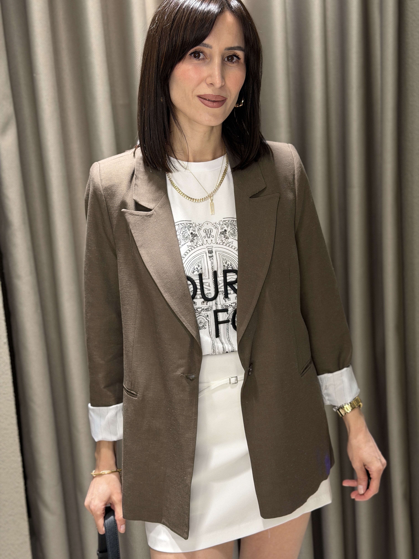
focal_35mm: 48
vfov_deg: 39.7
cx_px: 210
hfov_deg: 30.3
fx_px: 775
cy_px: 280
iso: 125
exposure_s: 1/60
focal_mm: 6.76
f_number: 1.78
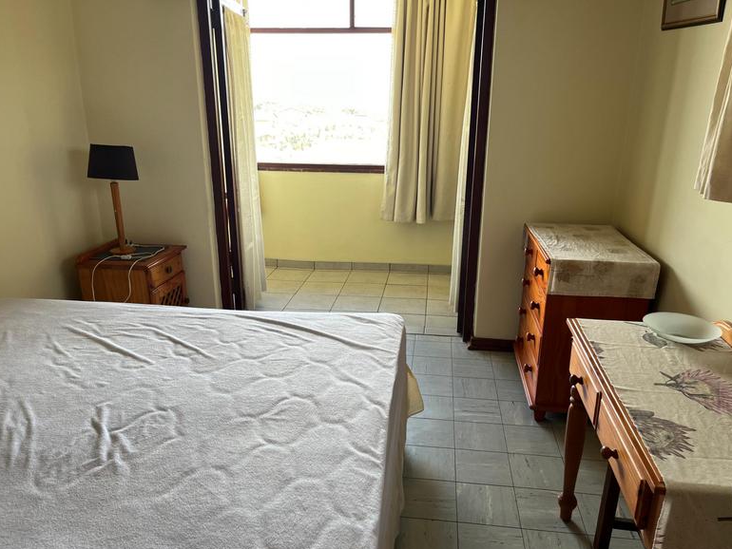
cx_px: 371
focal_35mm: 27
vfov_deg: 51.4
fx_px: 571
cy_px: 284
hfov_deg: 65.3
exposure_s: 1/121
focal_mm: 5.1
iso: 80
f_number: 1.6
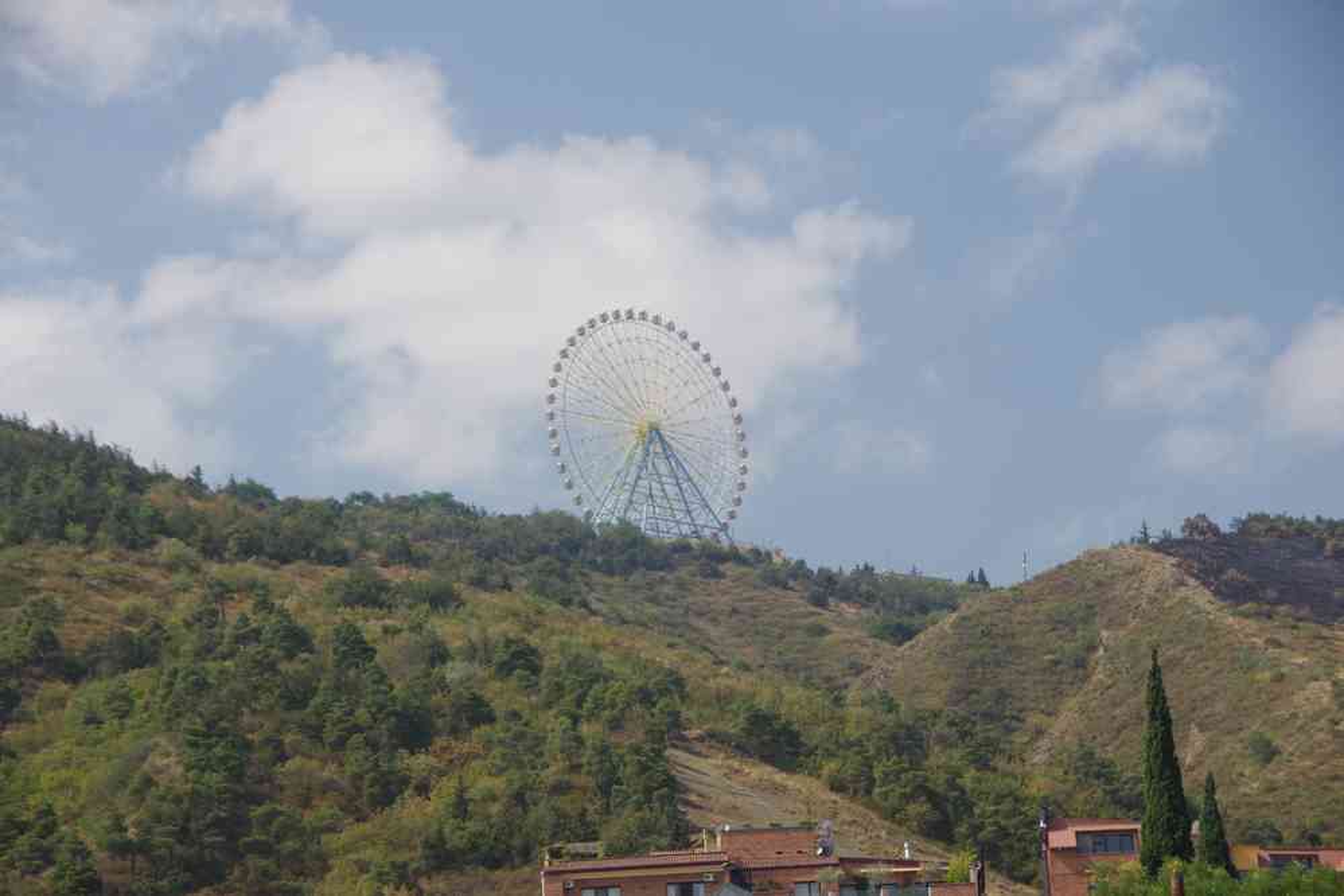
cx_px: 672
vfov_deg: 9.9
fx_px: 5189
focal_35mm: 139
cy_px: 448
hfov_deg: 14.8
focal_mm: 92.5
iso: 200
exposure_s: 1/125
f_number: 9
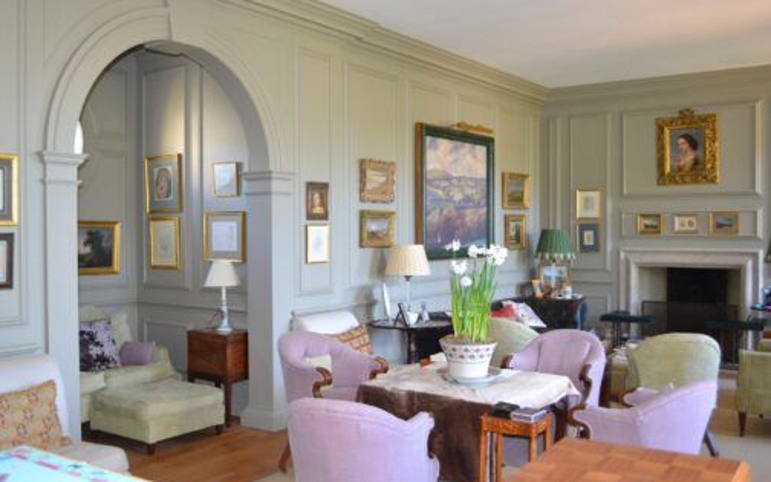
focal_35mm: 34
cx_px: 384
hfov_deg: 56.7
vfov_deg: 37.3
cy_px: 245
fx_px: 714
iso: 1250
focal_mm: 22
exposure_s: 1/60
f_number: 4
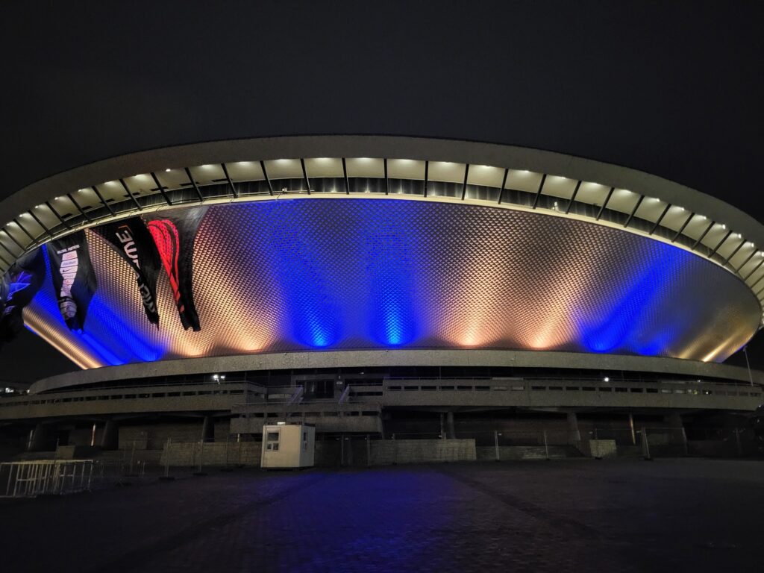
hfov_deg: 67.3
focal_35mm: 26
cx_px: 382
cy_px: 286
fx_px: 574
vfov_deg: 53.1
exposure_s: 1/25
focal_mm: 5.4
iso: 1250
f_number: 1.8
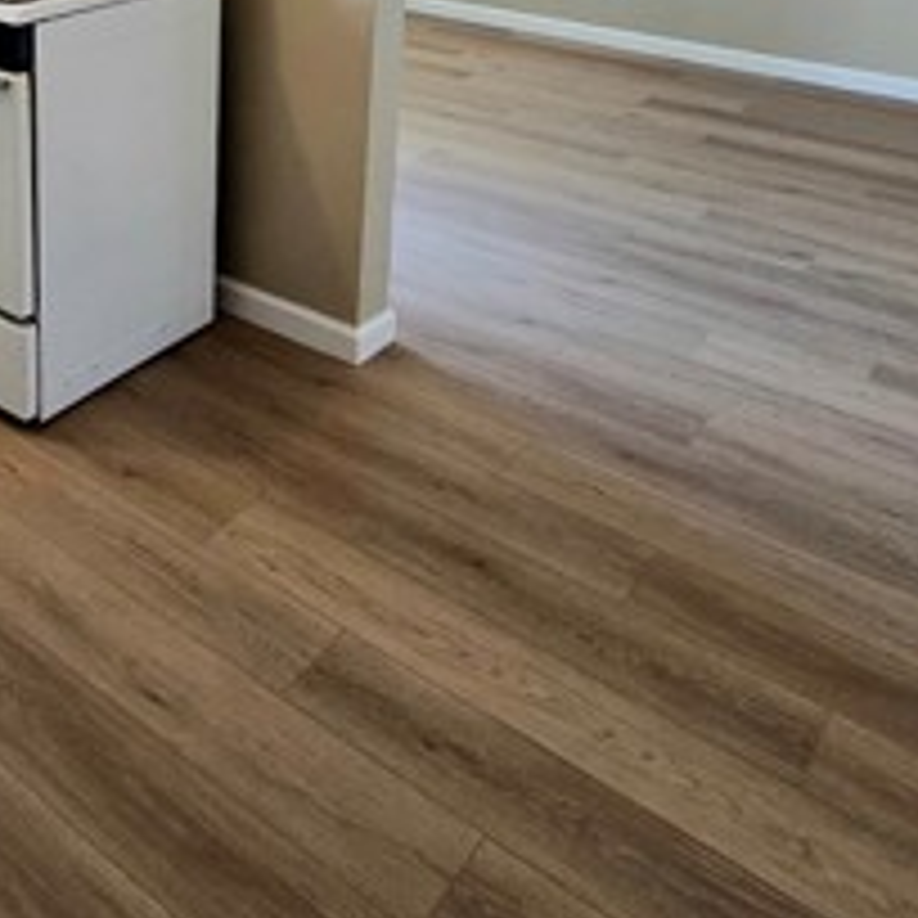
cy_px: 0
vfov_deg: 40.4
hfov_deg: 43.0
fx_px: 1080
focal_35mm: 36
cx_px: 130
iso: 100
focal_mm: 1.7
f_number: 2.2
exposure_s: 1/60.2
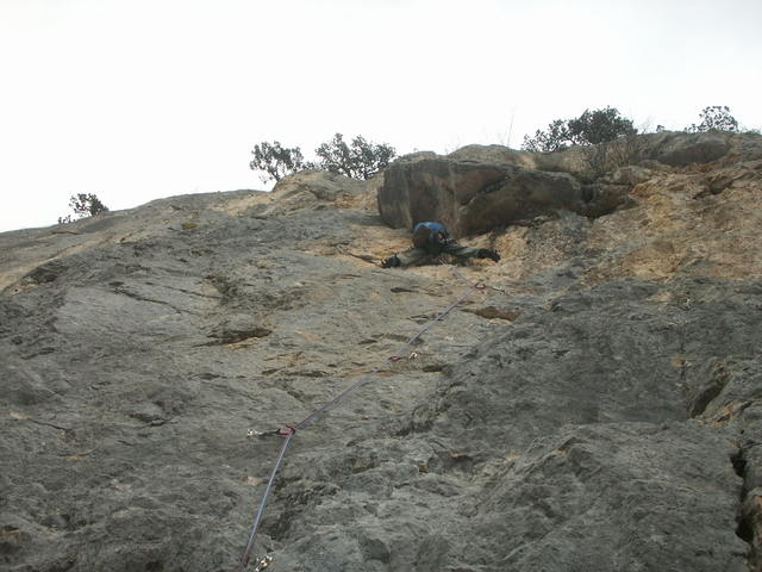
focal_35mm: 37
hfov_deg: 50.1
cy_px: 286
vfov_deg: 38.7
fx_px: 814
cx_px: 381
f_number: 3.5
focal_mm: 7.7
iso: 50
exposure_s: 1/125
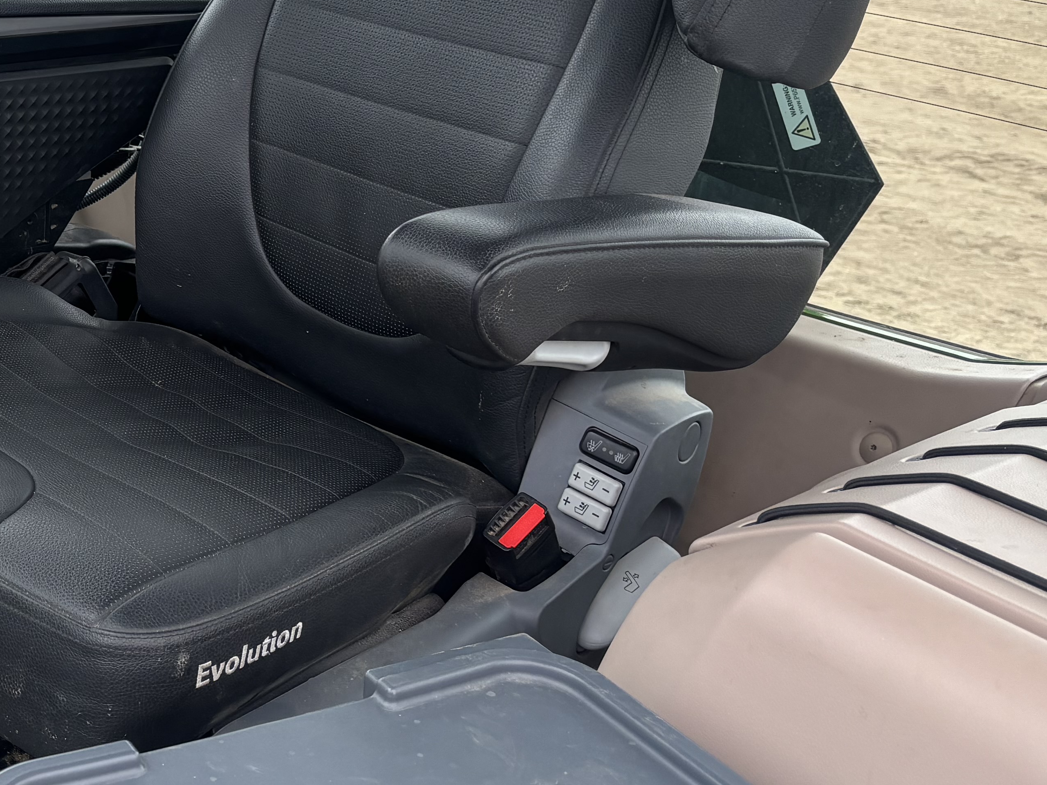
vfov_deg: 24.9
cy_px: 183
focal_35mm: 58
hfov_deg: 30.1
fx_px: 1754
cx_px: -81
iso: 50
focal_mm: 5.96
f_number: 1.6
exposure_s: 1/399
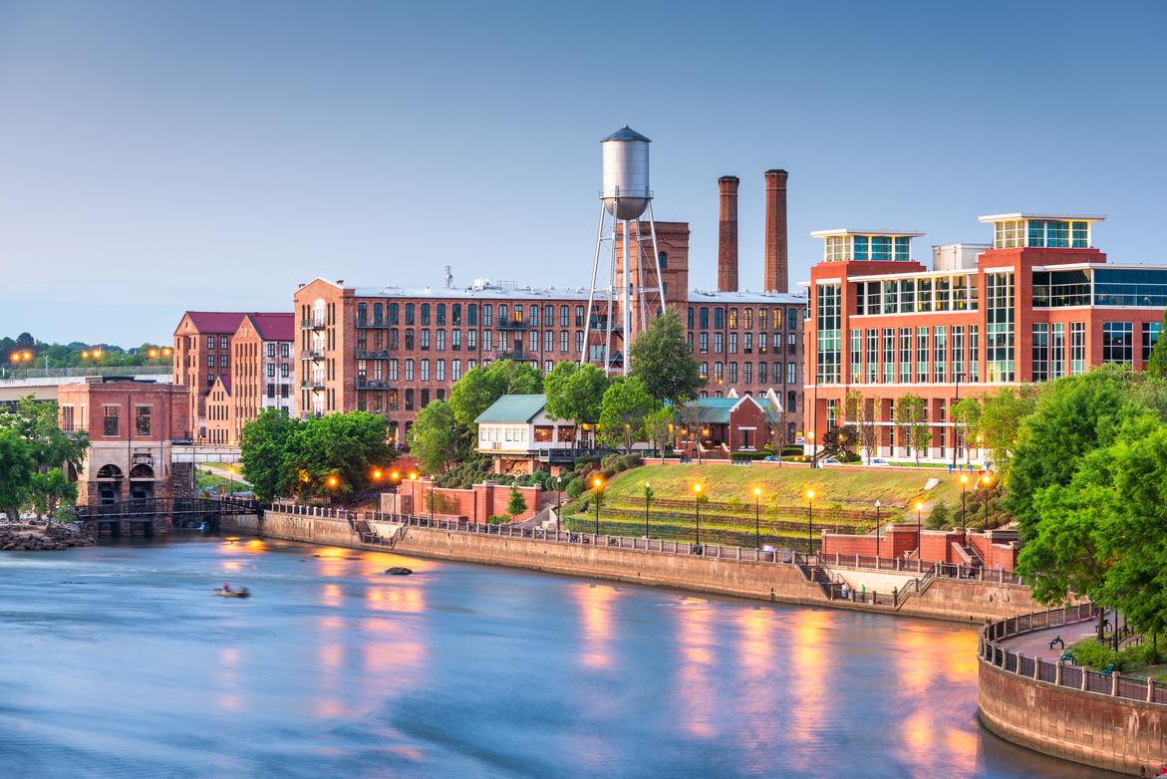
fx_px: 4054
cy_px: 382
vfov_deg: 11.0
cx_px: 590
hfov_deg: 16.4
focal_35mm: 125
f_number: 11
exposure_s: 15
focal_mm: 122
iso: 64
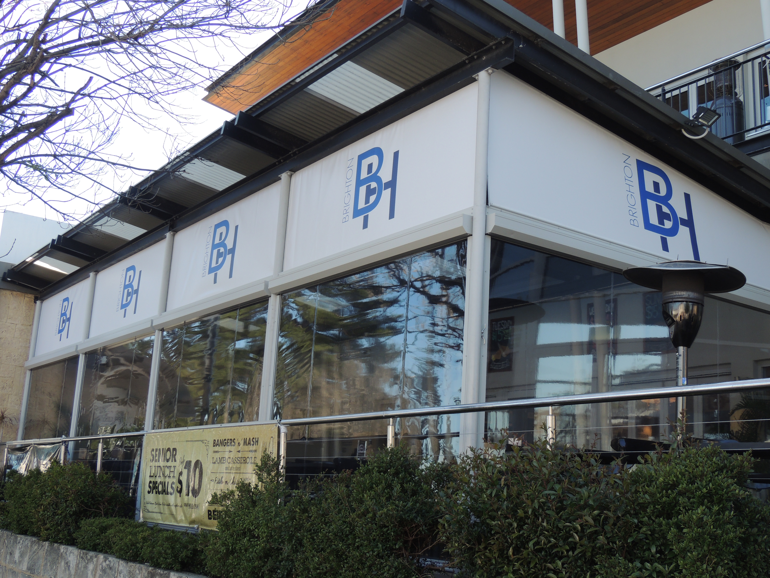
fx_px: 956
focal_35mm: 43
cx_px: 385
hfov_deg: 43.9
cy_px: 289
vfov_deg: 33.6
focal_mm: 7.6
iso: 100
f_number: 3.4
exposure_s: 1/200
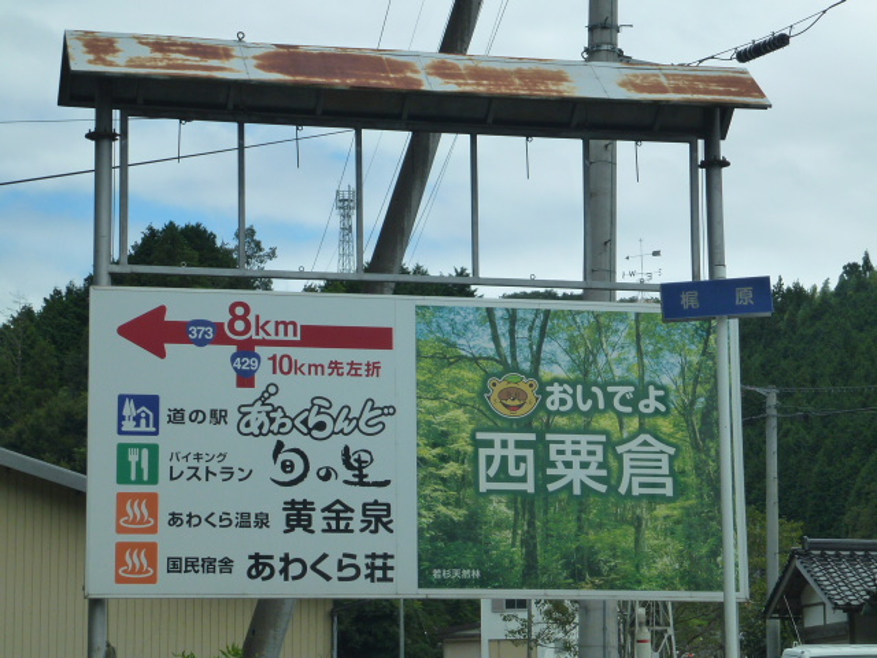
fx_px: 2635
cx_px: 438
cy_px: 329
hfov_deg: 18.9
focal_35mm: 104
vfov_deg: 14.2
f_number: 5
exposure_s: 1/640
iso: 160
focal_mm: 17.3
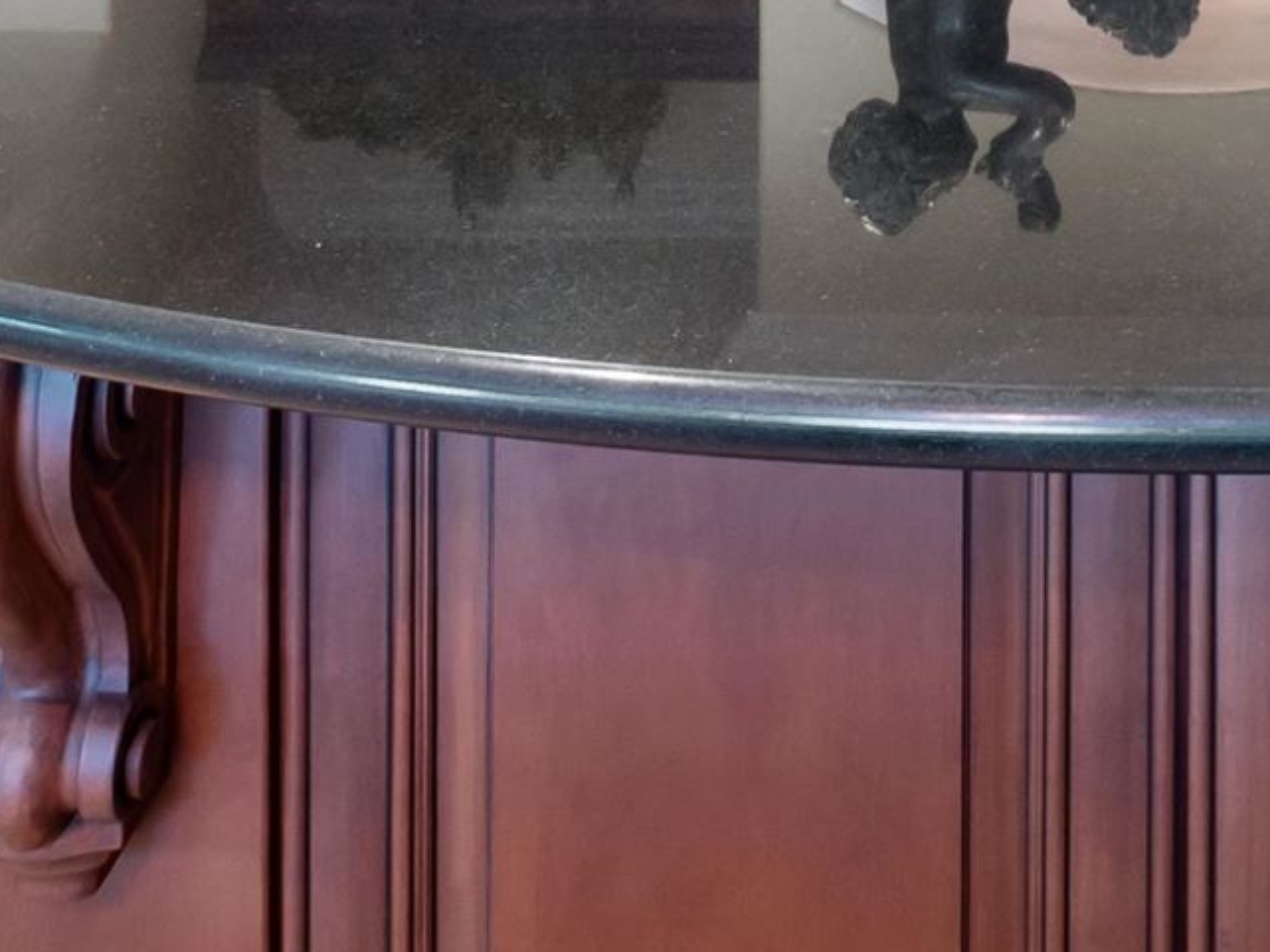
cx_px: 1207
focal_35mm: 67
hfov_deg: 27.6
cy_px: -713
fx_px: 2457
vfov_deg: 17.9
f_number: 7.1
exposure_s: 1
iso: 200
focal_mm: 7
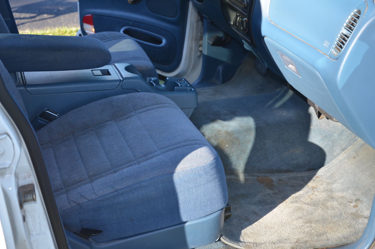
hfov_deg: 35.1
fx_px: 593
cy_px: 124
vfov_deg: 23.7
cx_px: 188
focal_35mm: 57
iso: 400
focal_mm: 38
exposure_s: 1/80
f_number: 4.5
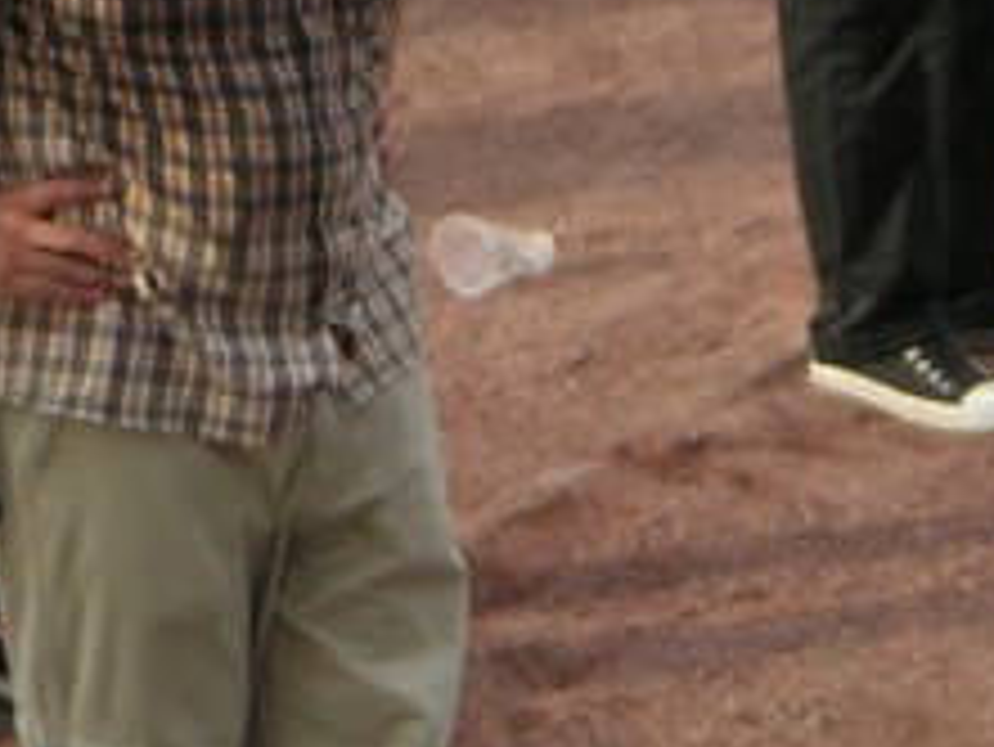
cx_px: 985
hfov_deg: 3.7
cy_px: 918
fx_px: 15572
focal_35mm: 542
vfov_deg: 2.7
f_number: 4.5
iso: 50
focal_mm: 22.9
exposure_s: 1/200
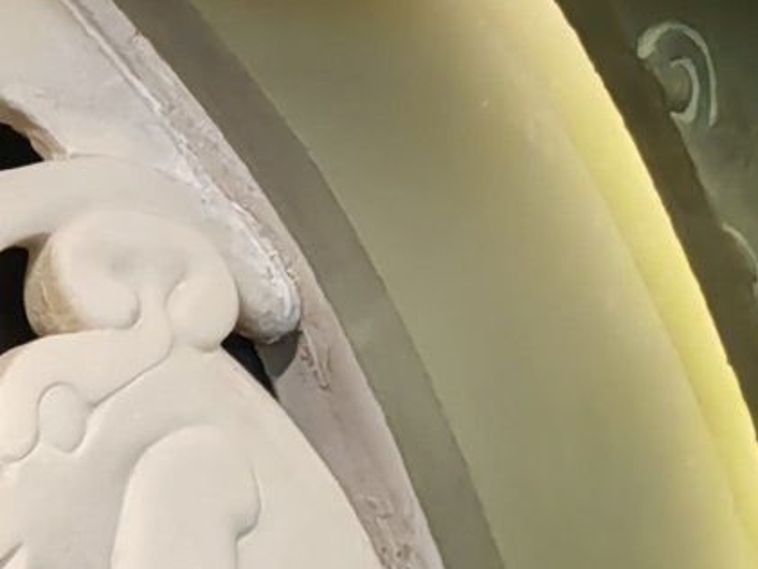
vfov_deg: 7.9
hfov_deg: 10.1
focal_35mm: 175
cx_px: -970
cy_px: 1309
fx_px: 3833
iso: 250
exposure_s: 1/25
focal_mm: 5.54
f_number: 1.8
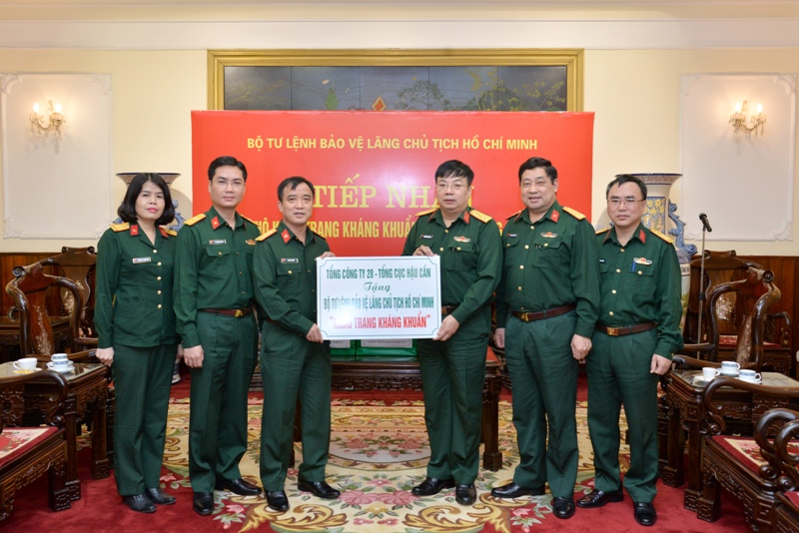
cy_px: 266
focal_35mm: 30
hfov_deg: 61.9
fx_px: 666
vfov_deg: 43.6
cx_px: 400
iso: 1000
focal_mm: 30
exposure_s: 1/100
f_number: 6.3
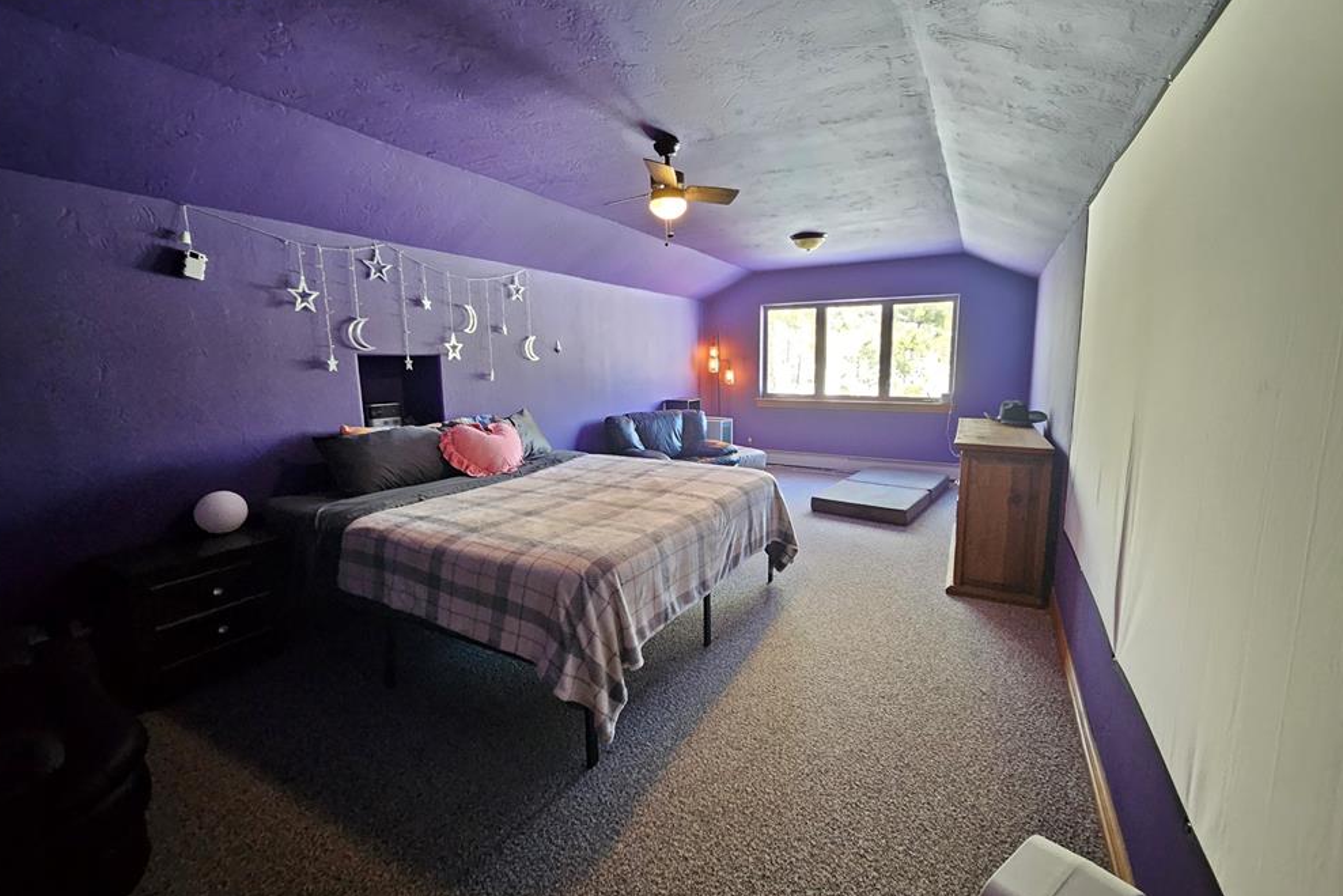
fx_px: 522
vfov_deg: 81.2
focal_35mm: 14
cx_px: 676
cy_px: 444
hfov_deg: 104.2
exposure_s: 1/24
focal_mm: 1.7
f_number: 2.2
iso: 640
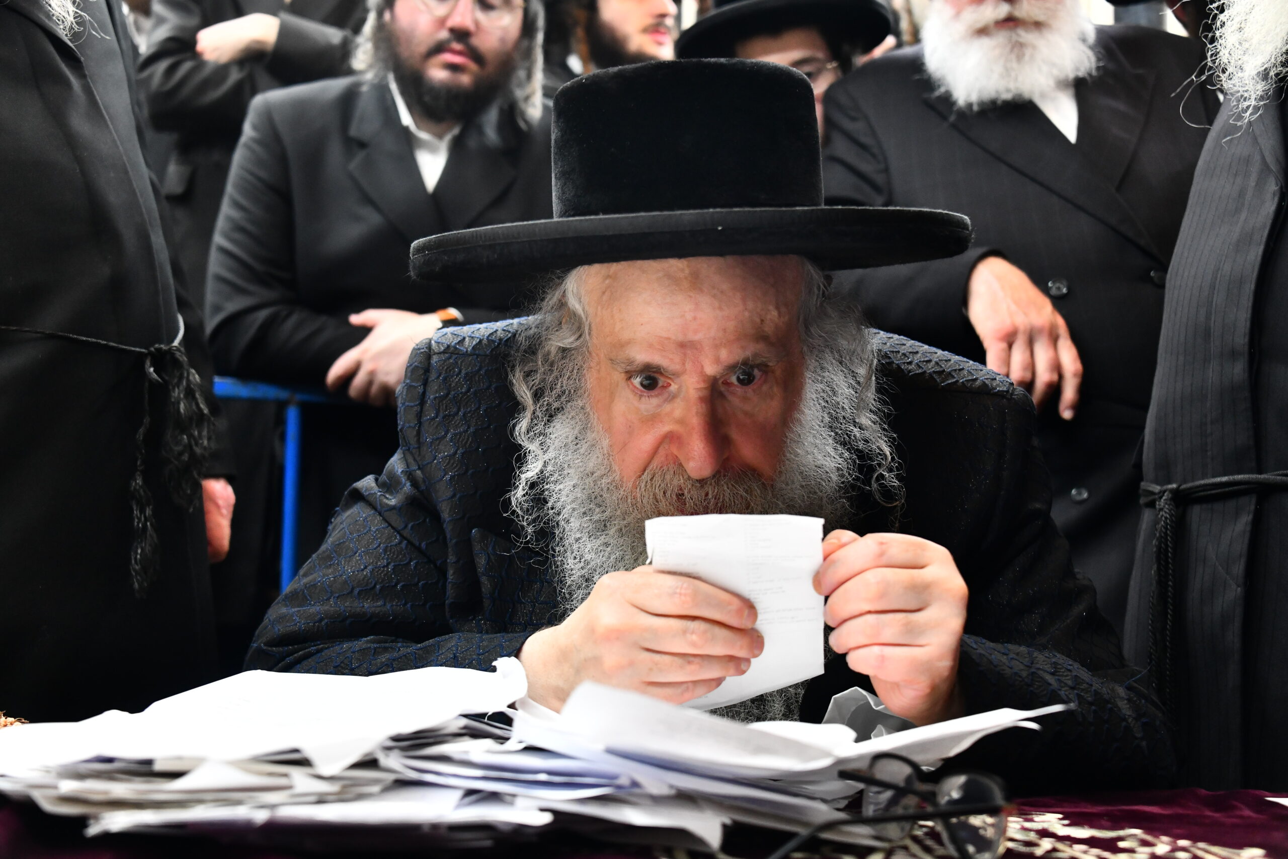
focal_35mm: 48
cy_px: 430
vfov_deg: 28.1
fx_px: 1717
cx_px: 644
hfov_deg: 41.1
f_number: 5
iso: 2000
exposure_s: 1/60
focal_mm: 48
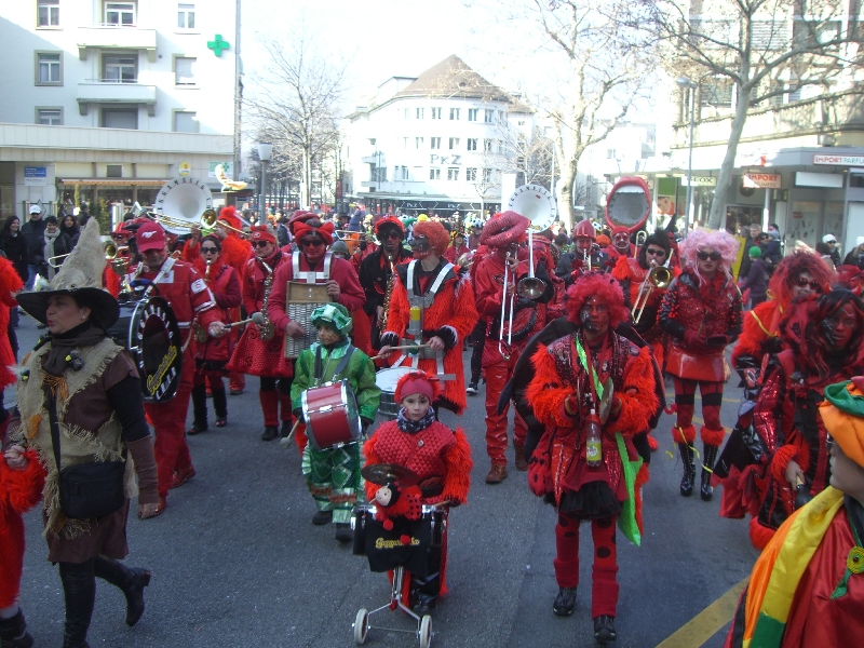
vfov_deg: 37.7
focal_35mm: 38
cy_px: 324
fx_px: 948
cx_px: 432
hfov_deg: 49.0
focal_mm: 6.2
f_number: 2.7
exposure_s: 1/250
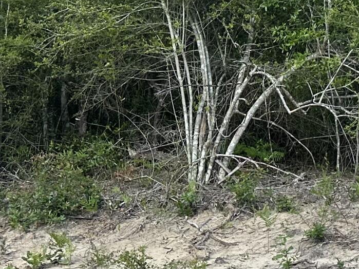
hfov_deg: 17.0
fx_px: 1068
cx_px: 565
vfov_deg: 13.7
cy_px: -98
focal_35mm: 103
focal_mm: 6.86
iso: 80
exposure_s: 1/1639
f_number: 1.78
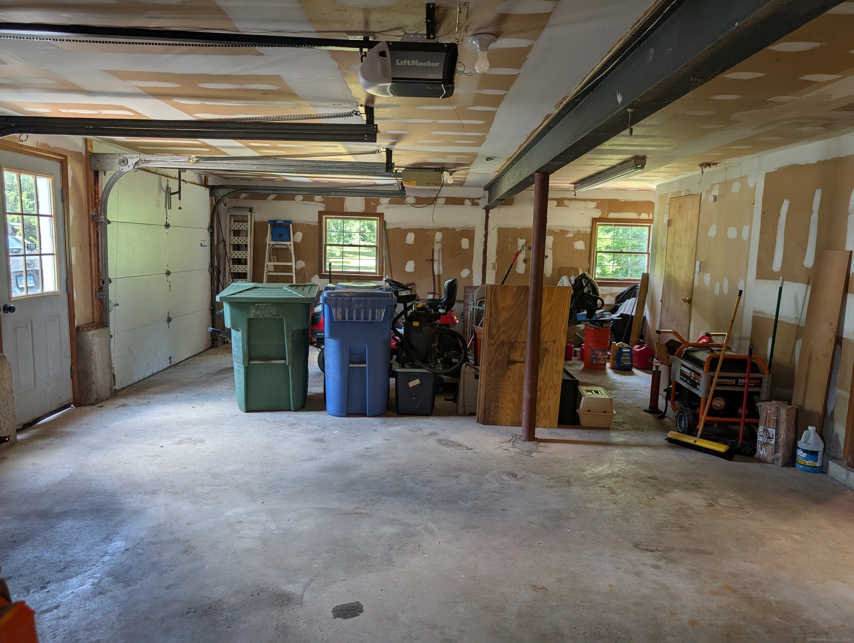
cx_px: 427
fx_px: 593
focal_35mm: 24
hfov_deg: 71.5
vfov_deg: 56.9
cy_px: 322
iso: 34
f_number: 1.68
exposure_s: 1/81.8
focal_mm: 6.9
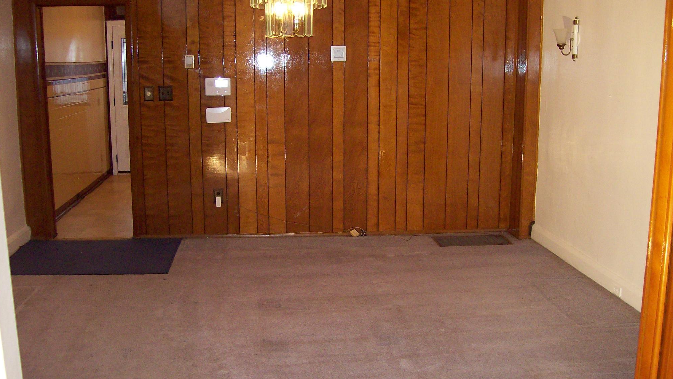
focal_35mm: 40
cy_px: 199
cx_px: 340
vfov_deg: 29.7
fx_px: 714
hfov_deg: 50.5
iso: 140
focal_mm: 6
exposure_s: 1/64
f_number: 2.7
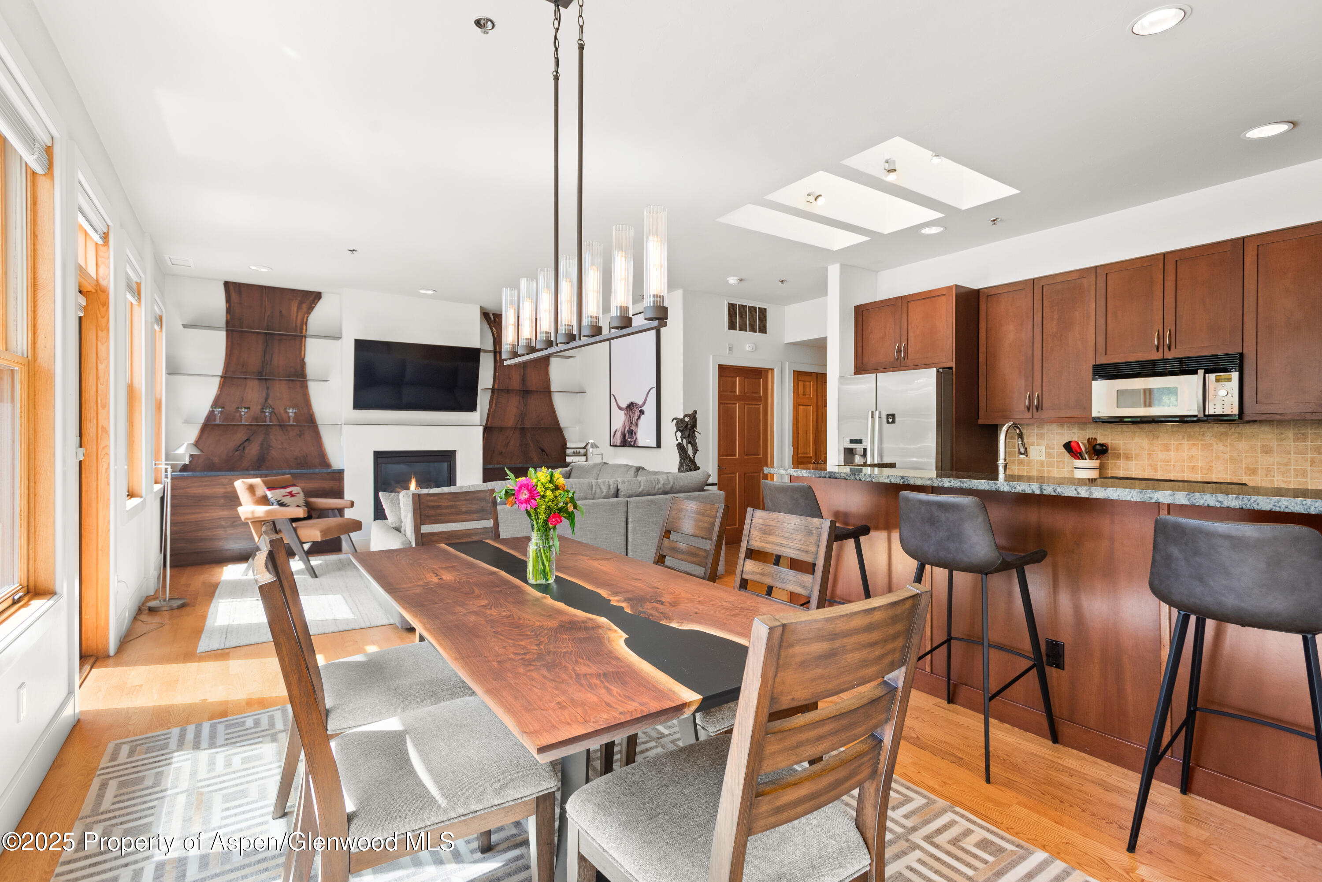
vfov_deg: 70.5
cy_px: 441
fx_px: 624
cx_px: 661
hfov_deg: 93.3
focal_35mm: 17
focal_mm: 17
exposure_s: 1/25
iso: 400
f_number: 7.1
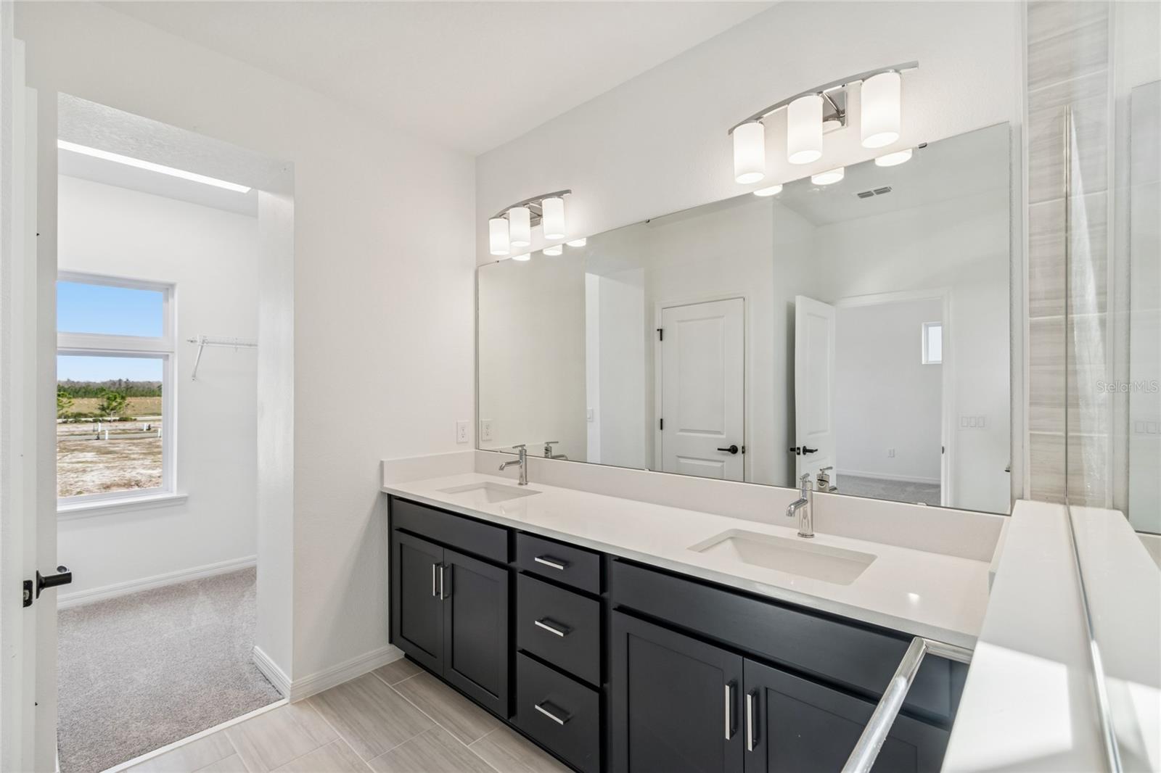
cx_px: 580
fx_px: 484
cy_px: 386
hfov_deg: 100.4
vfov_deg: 77.3
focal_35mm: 15
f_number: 7.1
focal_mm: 10
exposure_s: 1/80
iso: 100
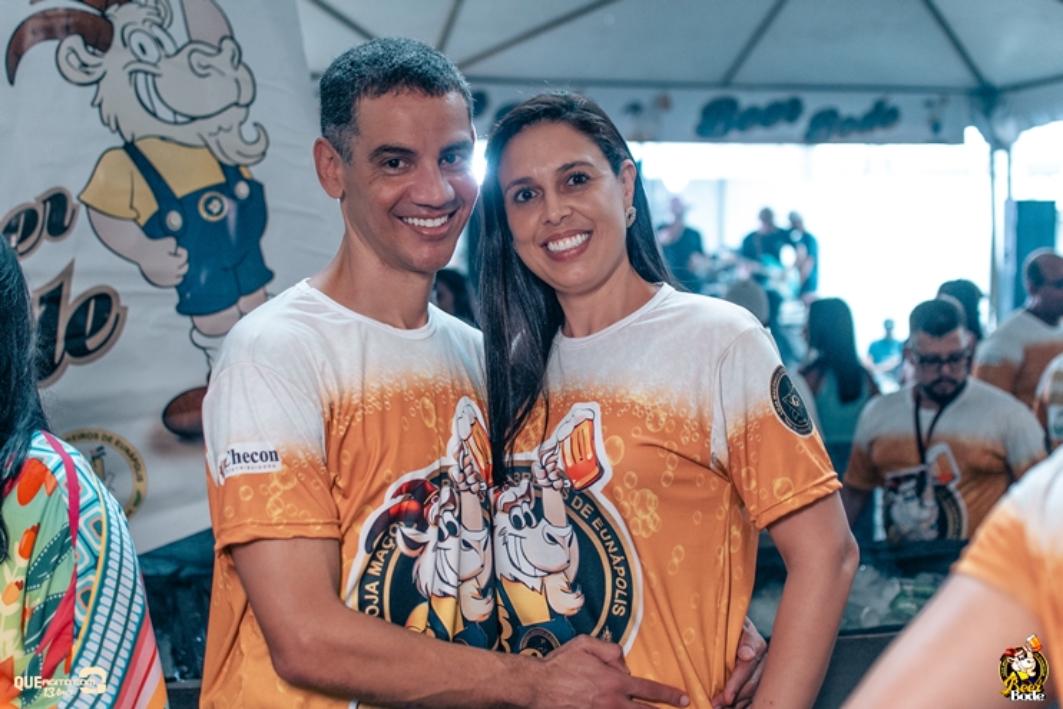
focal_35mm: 52
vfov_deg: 25.8
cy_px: 354
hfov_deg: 37.8
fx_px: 1550
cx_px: 532
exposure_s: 1/800
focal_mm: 35
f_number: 2.5
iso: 1600
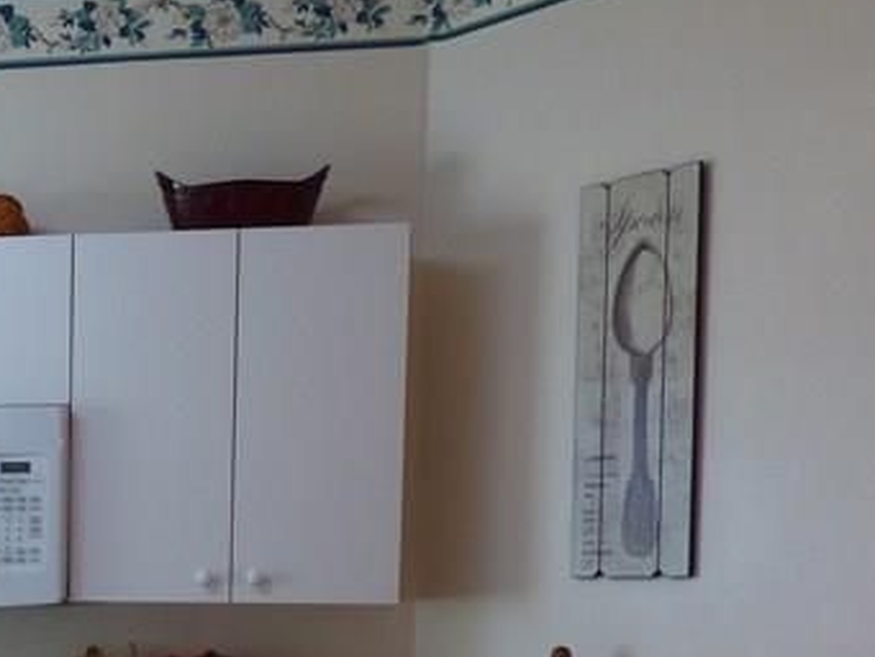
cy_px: 706
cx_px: -36
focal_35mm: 60
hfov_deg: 29.6
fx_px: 1517
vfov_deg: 23.1
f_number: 2.8
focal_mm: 3.58
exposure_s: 1/60
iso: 160
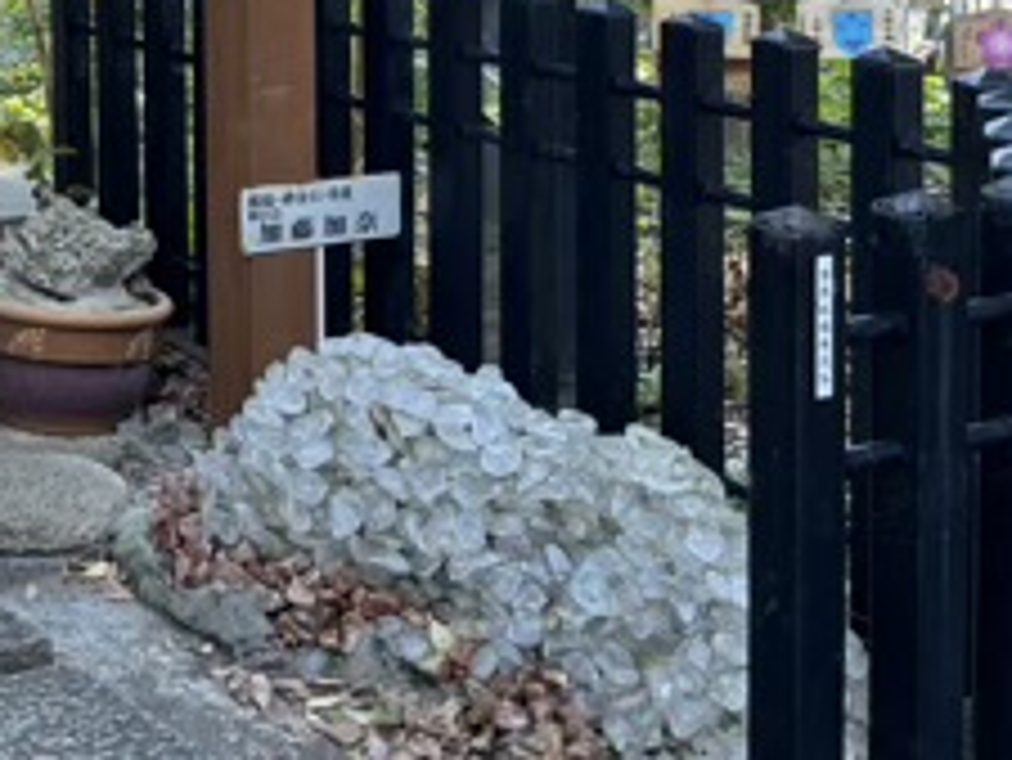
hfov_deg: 21.2
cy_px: -290
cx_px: -396
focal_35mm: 81
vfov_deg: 16.9
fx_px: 2369
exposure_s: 1/121
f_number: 1.6
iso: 100
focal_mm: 5.96
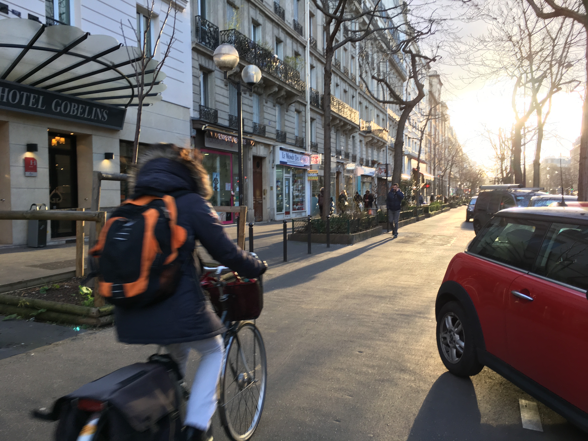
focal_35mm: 29
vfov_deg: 48.2
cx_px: 294
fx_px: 493
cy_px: 220
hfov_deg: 61.7
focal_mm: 4.15
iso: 32
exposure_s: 1/100
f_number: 2.2
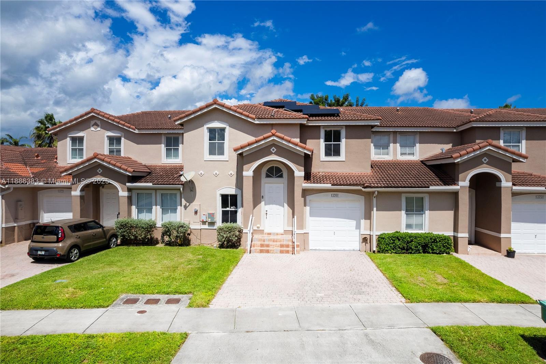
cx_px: 273
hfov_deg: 78.6
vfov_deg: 57.2
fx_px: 333
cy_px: 182
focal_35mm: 22
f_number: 2.8
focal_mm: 8.38
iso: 120
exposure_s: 1/4000
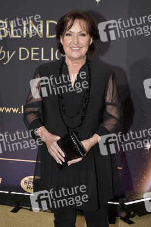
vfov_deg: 35.7
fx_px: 353
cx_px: 76
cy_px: 114
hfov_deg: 24.2
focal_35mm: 56
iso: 1250
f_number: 6.3
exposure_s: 1/250
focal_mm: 56
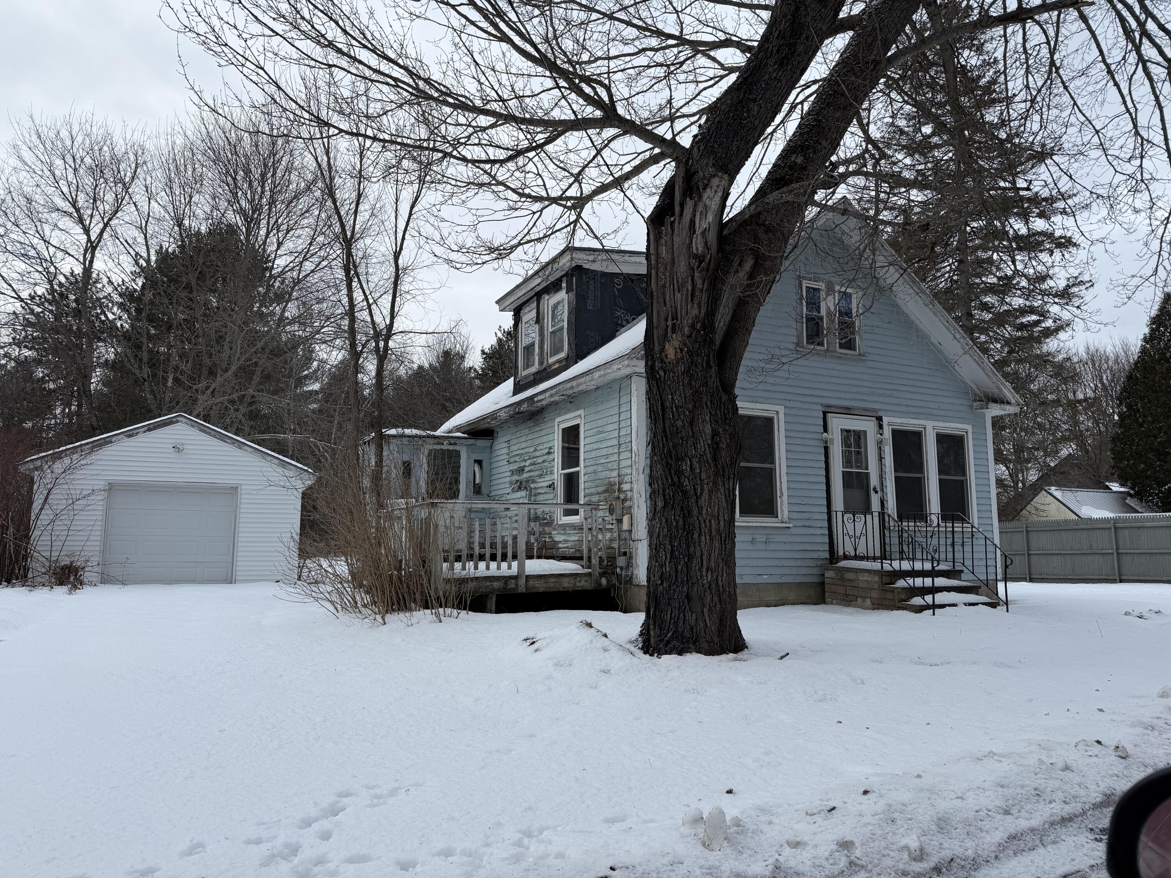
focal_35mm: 24
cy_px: 439
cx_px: 586
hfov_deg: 71.6
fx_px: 812
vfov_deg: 56.8
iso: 80
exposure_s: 1/2299
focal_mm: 6.76
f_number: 1.78
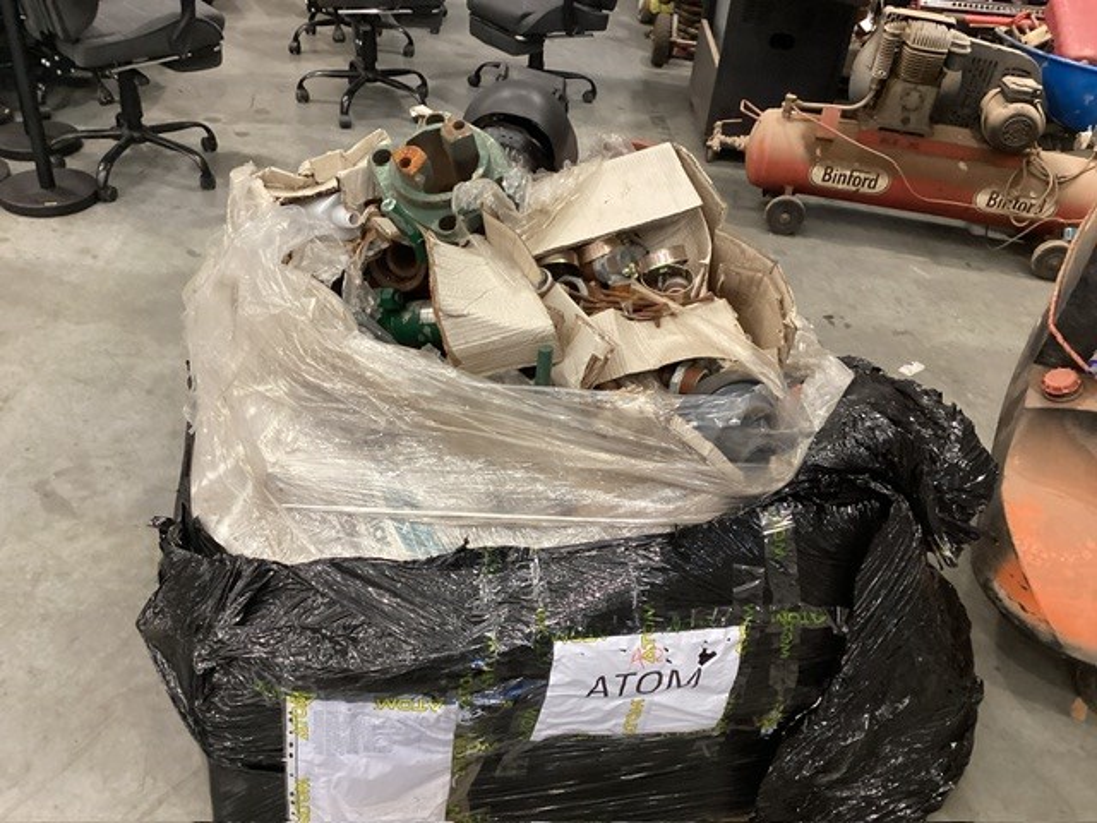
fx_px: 982
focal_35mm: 31
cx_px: 548
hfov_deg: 58.4
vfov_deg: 45.4
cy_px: 412
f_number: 2.4
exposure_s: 1/50
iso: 250
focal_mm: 3.3
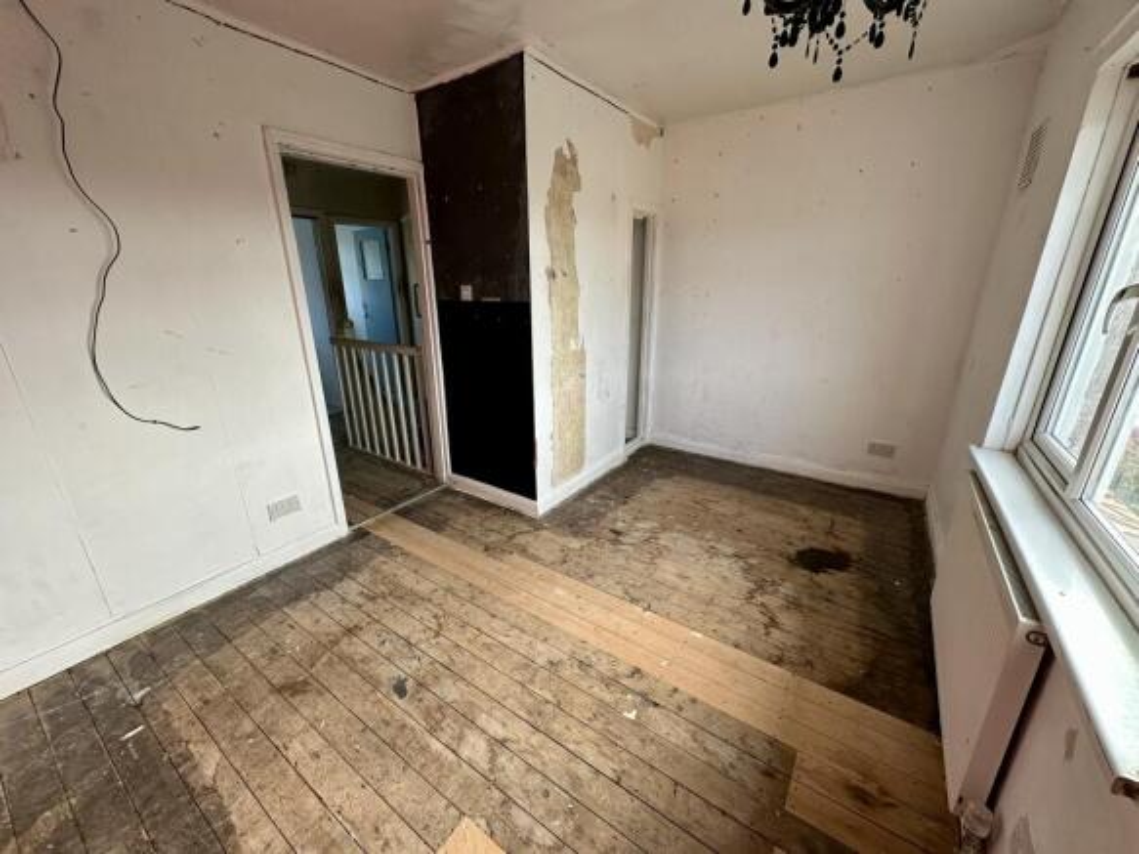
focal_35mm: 14
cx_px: 570
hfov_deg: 102.1
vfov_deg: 85.7
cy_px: 427
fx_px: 461
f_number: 2.2
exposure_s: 1/99
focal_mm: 2.22
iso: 100
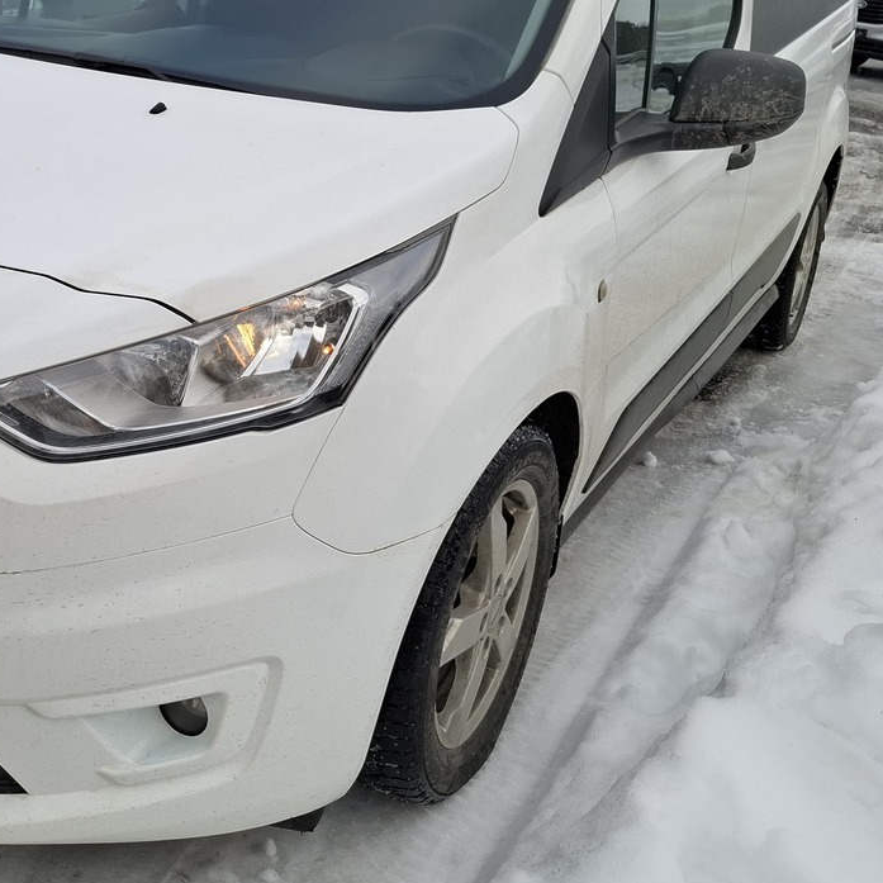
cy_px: 289
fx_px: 1212
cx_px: 205
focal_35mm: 42
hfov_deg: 38.8
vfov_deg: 39.5
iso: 50
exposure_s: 1/664
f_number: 1.8
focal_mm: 5.54
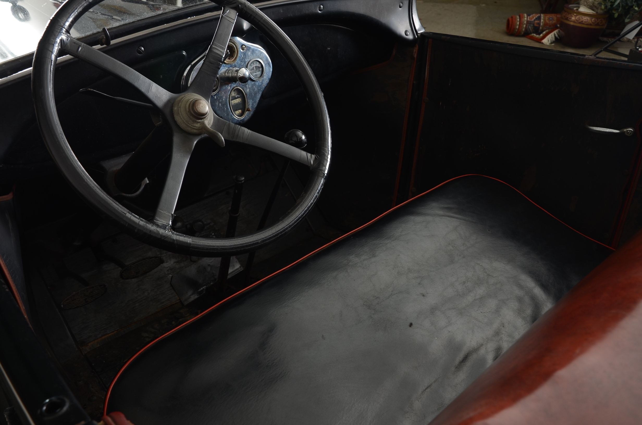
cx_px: 321
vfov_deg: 35.3
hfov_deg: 51.4
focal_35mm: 38
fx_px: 667
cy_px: 212
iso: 200
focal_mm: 25
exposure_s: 1/60
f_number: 7.1
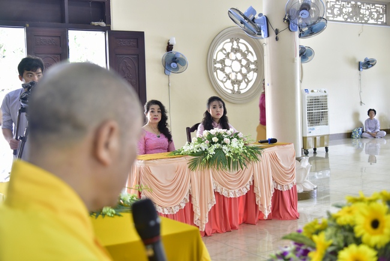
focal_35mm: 46
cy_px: 130
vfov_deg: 29.3
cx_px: 195
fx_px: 499
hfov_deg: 42.7
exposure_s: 1/50
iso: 800
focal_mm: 46
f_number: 4
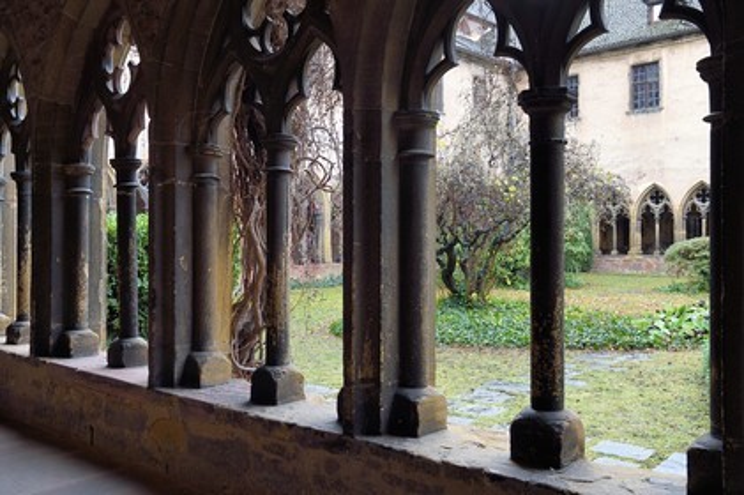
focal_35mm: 35
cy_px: 248
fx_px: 723
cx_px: 372
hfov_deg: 54.5
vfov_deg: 37.8
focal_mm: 35
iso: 1000
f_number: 9
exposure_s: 1/80
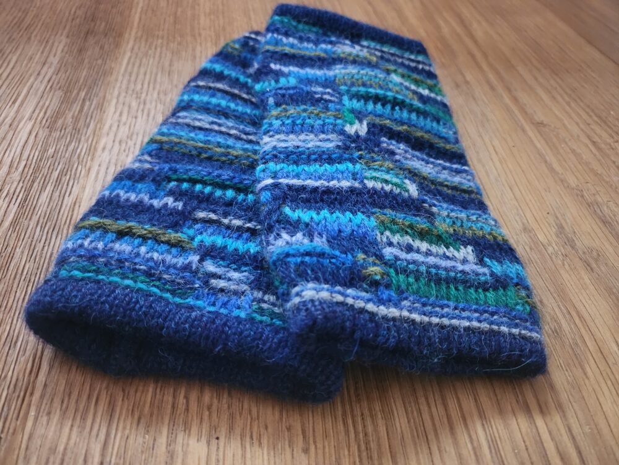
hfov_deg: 71.6
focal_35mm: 24
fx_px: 429
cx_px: 310
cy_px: 232
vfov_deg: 56.8
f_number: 1.8
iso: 1000
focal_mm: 5
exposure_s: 1/25
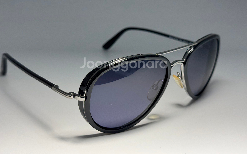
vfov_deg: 25.3
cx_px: 124
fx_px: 343
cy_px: 64
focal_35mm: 51
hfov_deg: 39.6
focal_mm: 6.76
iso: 100
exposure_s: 1/120
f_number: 1.78
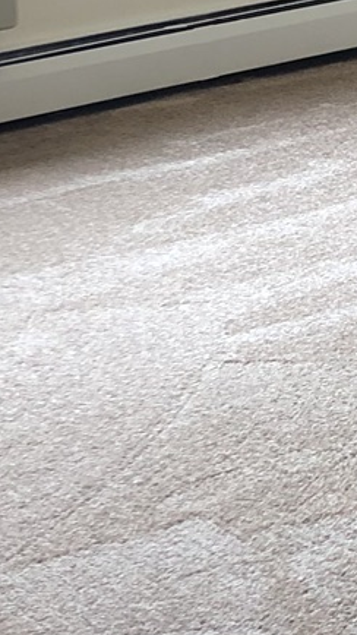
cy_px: -4
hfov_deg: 7.8
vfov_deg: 14.7
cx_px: 841
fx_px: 2424
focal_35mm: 144
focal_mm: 3.99
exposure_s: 1/30
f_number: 1.8
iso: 32
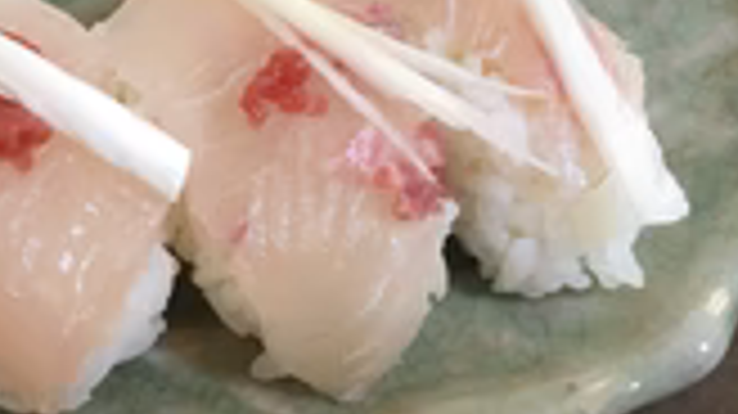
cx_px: 4
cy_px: 266
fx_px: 1506
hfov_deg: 26.1
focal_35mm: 77
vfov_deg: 15.6
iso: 80
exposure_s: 1/30
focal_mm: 4.15
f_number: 2.2
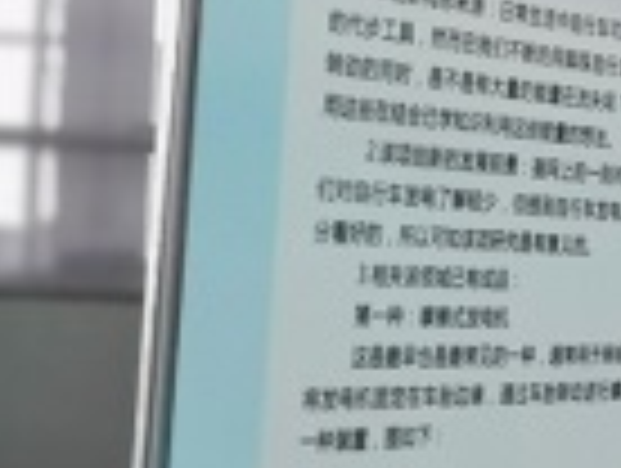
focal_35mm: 156
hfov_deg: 11.2
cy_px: 166
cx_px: 1332
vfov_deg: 9.5
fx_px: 2803
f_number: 1.8
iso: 320
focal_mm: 5.58
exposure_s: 1/33.3
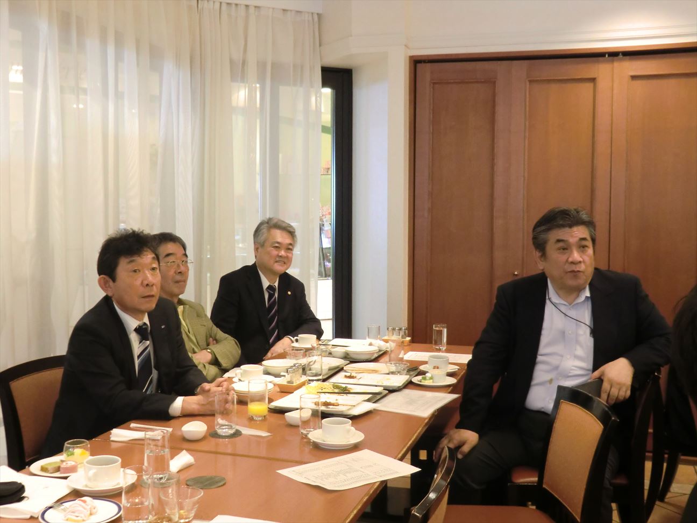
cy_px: 262
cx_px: 348
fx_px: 805
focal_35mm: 40
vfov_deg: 36.0
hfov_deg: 46.8
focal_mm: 7.1
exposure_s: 1/13
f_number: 3.8
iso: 400
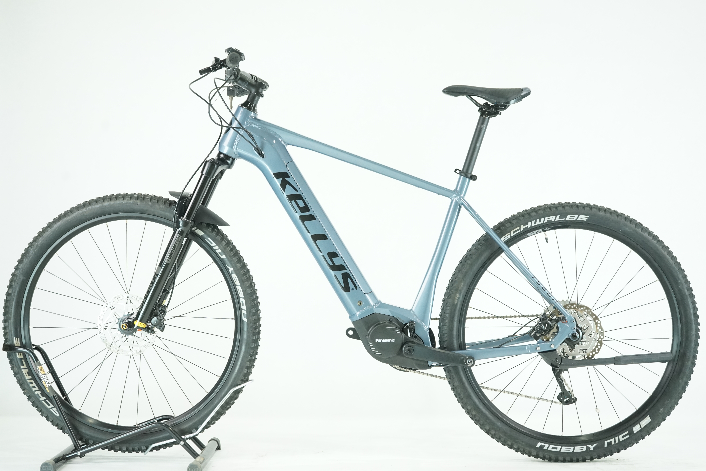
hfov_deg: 35.1
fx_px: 1118
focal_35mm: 57
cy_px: 236
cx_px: 353
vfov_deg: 23.8
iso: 3200
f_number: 5.6
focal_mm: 57
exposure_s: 1/200
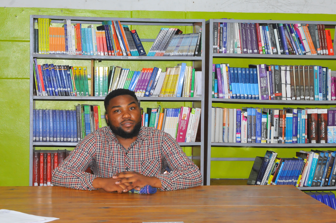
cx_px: 168
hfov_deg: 26.0
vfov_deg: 17.4
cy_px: 112
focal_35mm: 78
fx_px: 727
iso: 1600
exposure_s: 1/80
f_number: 11
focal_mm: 52
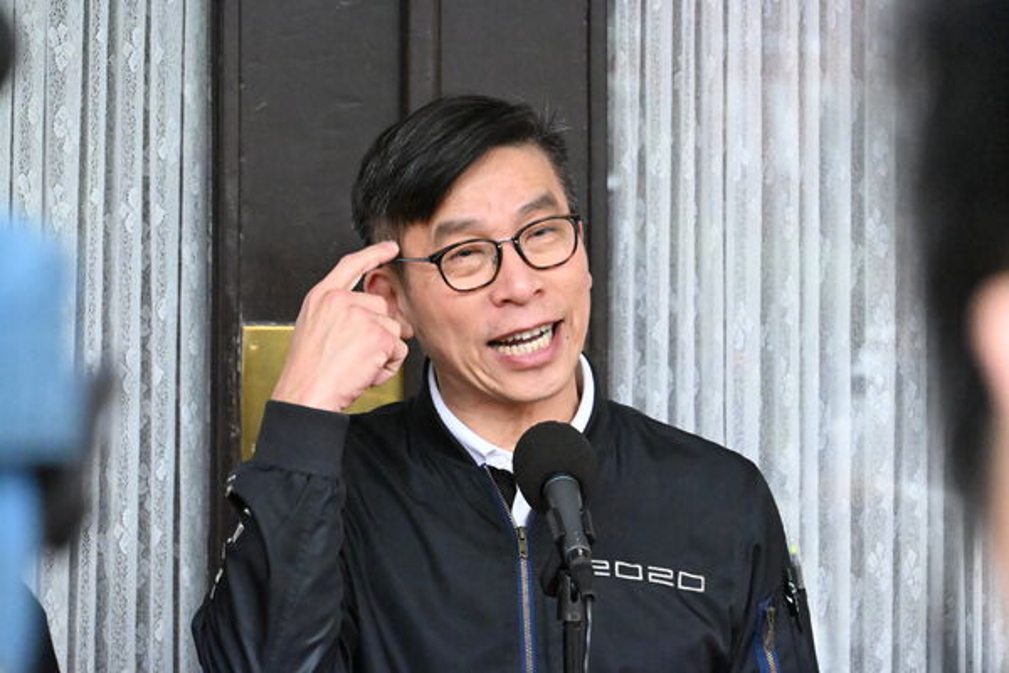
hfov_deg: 9.8
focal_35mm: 210
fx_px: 5885
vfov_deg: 6.5
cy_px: 336
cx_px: 504
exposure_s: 1/250
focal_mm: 140
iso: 20000
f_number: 8
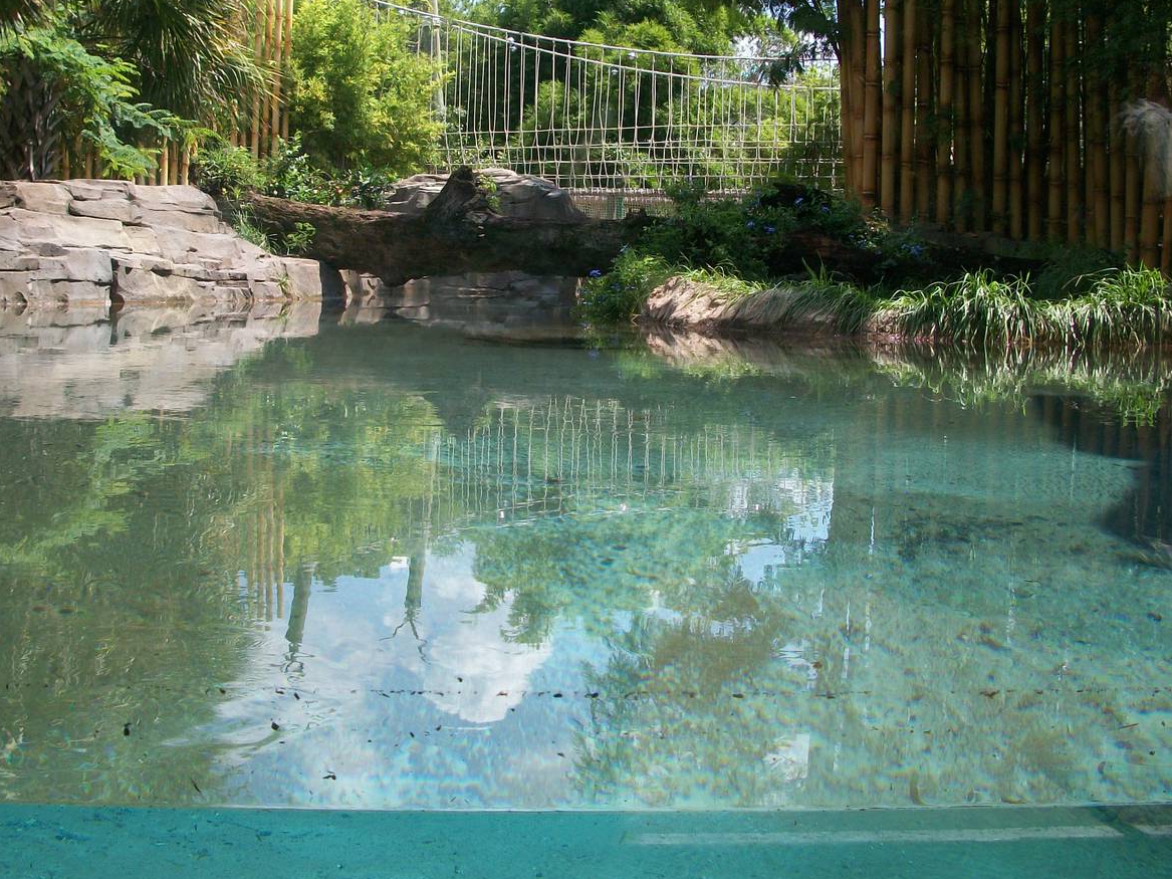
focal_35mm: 48
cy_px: 305
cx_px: 496
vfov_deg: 30.1
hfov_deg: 39.6
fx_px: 1625
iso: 80
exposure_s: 1/500
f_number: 3.1
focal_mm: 6.3
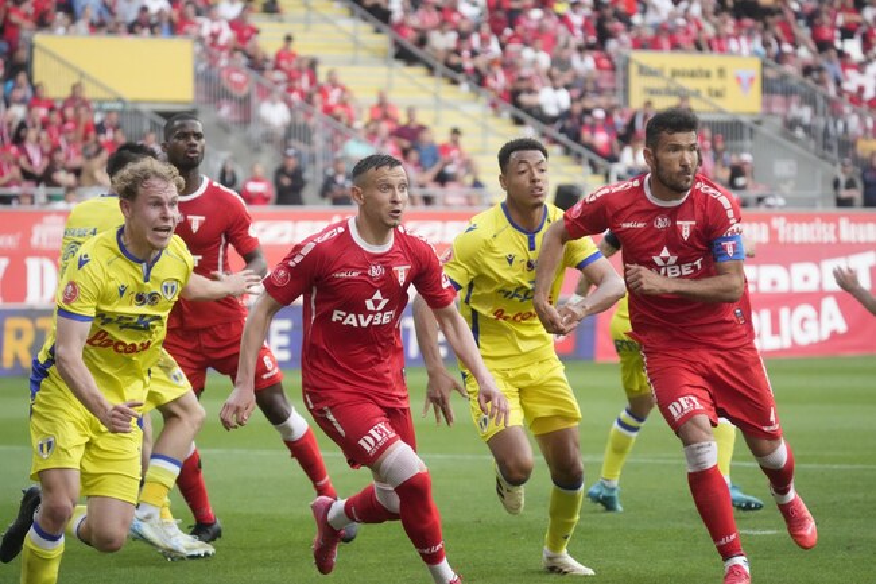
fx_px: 4865
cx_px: 438
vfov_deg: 6.9
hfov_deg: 10.3
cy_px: 292
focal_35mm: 200
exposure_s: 1/2500
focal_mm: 200
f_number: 6.3
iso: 6400
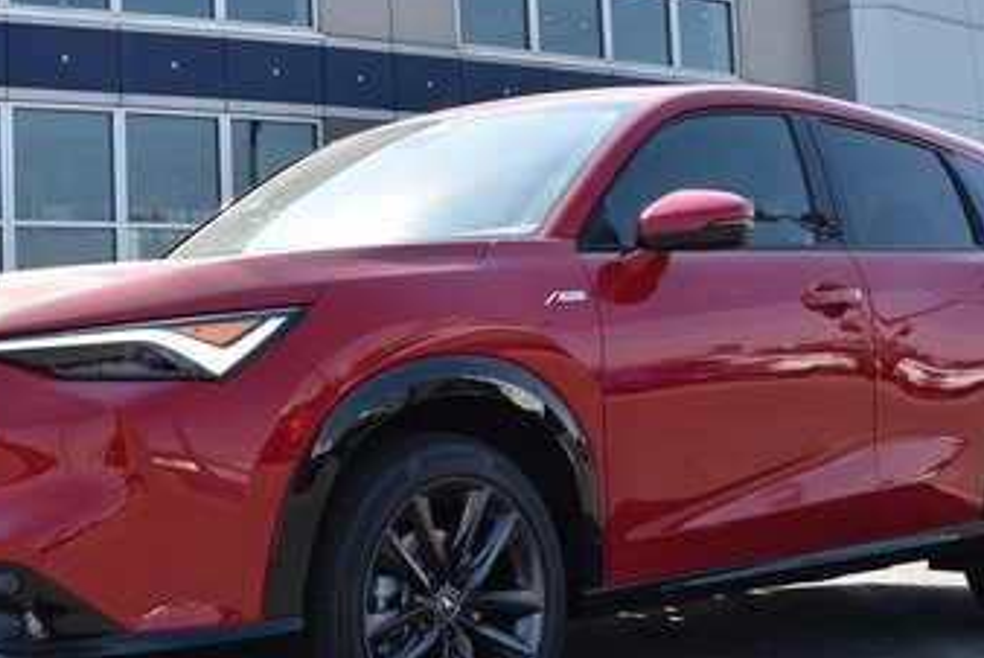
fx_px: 1941
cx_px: 428
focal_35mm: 71
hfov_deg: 28.4
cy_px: 213
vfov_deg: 19.2
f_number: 7.1
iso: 100
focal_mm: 25
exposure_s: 1/200
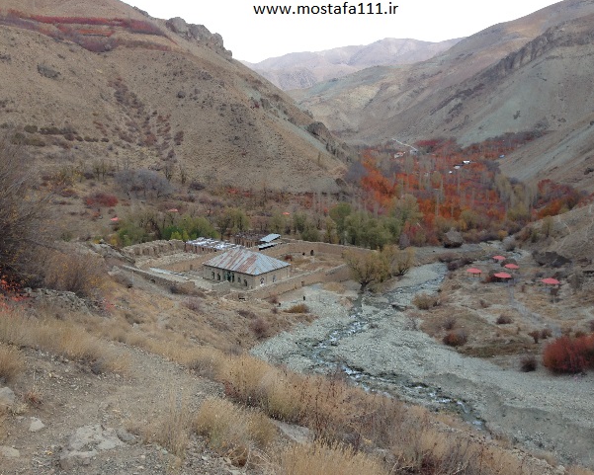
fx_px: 615
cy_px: 239
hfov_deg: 51.5
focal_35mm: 35
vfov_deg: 42.2
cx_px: 299
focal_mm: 4.12
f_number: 2.4
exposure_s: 1/324
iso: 50
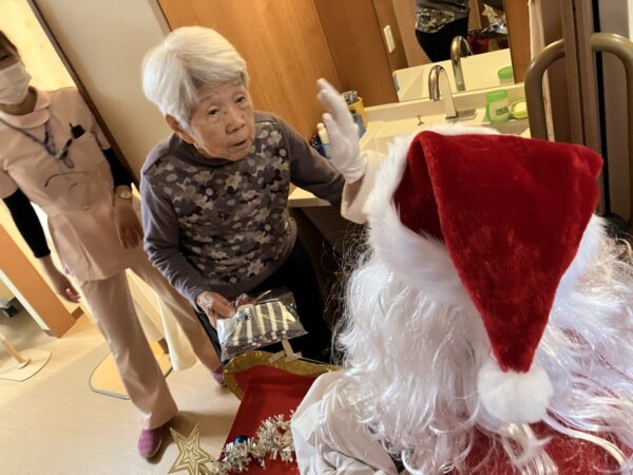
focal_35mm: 28
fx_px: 512
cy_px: 238
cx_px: 316
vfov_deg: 49.7
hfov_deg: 63.4
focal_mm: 3.99
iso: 500
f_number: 1.8
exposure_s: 1/30
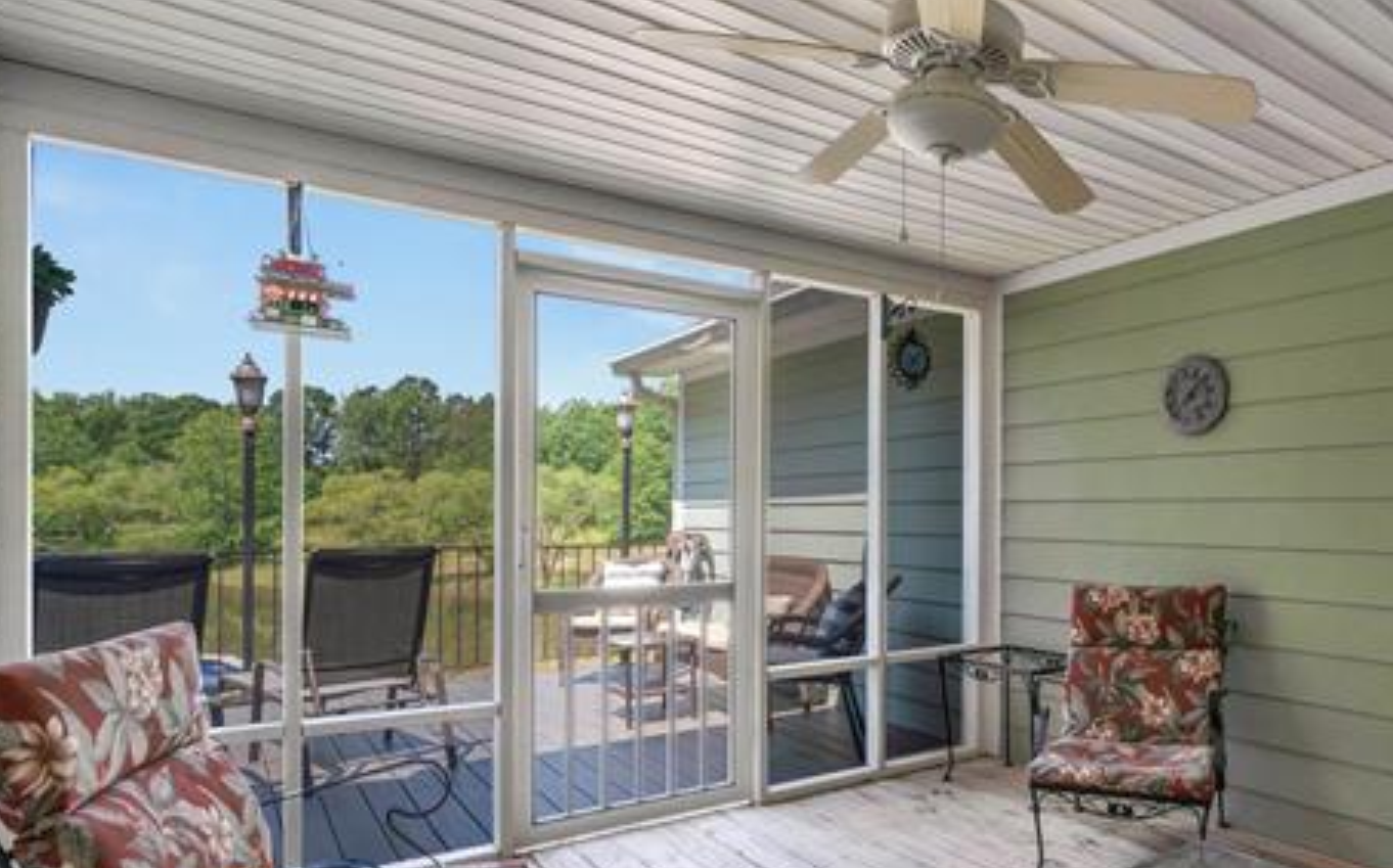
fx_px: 873
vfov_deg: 52.5
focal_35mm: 23
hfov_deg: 74.1
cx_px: 960
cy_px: 531
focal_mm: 16
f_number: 9
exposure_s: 1/50
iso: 160
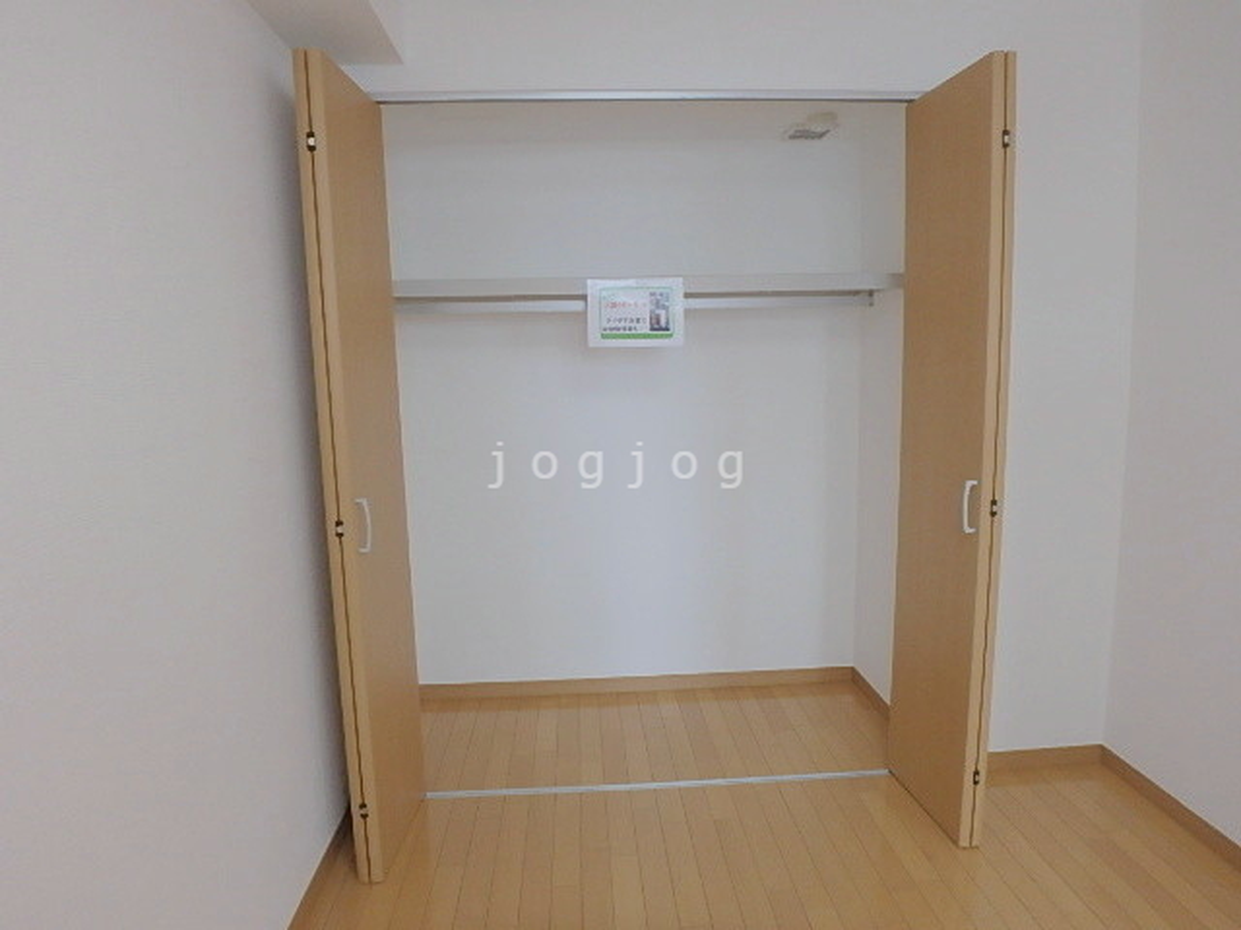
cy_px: 465
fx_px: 753
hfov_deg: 79.0
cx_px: 620
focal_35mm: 21
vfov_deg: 63.4
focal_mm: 3.7
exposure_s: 1/30
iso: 250
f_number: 3.5
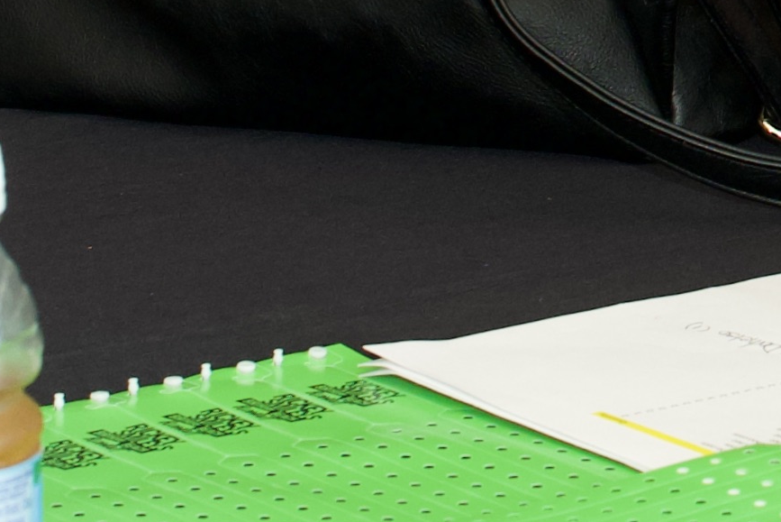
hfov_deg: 6.9
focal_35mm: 288
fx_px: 6251
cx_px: 1549
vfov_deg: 4.6
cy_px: -784
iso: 640
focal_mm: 35
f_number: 4.5
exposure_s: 1/250
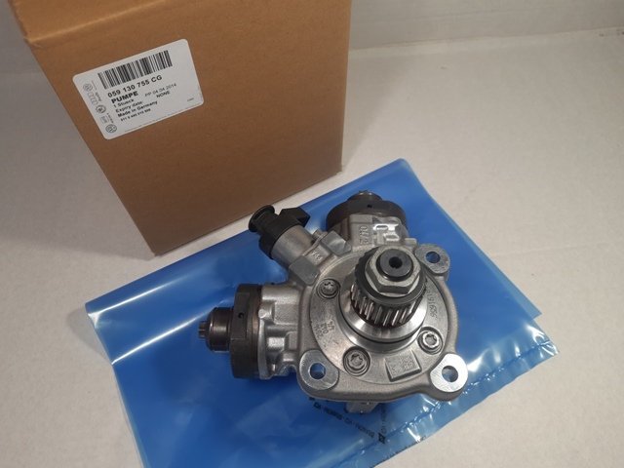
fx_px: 433
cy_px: 234
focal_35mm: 24
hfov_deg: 71.6
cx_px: 312
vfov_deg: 56.8
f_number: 1.8
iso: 32
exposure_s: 1/50
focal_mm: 5.23
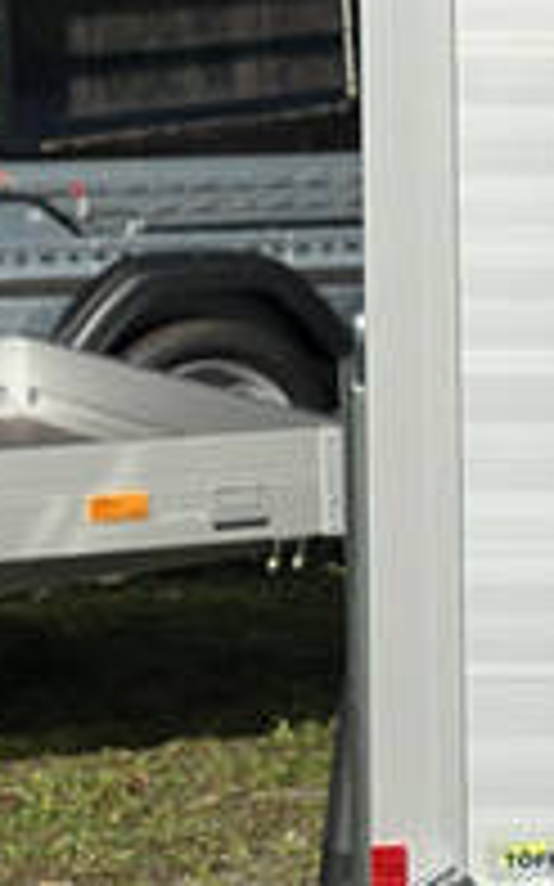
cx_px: 1302
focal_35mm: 207
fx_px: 5004
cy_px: 189
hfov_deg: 6.1
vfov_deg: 10.1
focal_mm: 6.86
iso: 100
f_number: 1.78
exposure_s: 1/15873
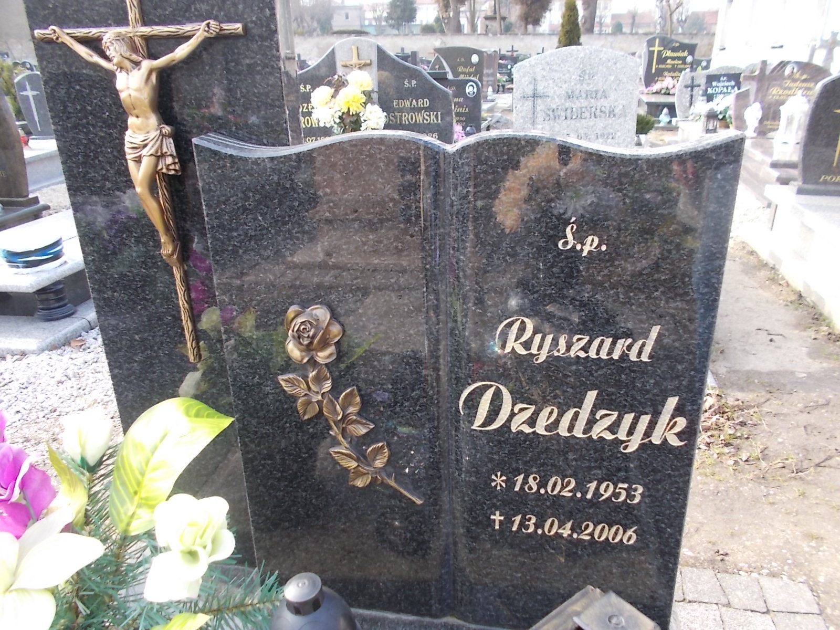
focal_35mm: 26
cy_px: 315
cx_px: 420
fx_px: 631
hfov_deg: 67.3
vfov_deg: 53.1
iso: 80
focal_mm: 4.6
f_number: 3.2
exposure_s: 1/80
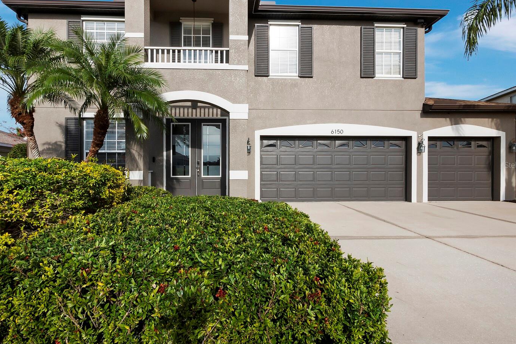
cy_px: 165
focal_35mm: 17
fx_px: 244
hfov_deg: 93.1
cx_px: 239
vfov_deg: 70.4
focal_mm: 7
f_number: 11
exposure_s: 1/200
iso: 400
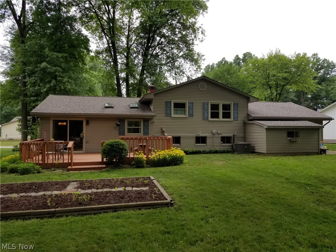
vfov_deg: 53.1
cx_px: 168
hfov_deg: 67.3
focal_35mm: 26
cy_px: 126
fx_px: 252
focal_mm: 4.3
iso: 50
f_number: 1.7
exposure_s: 1/820
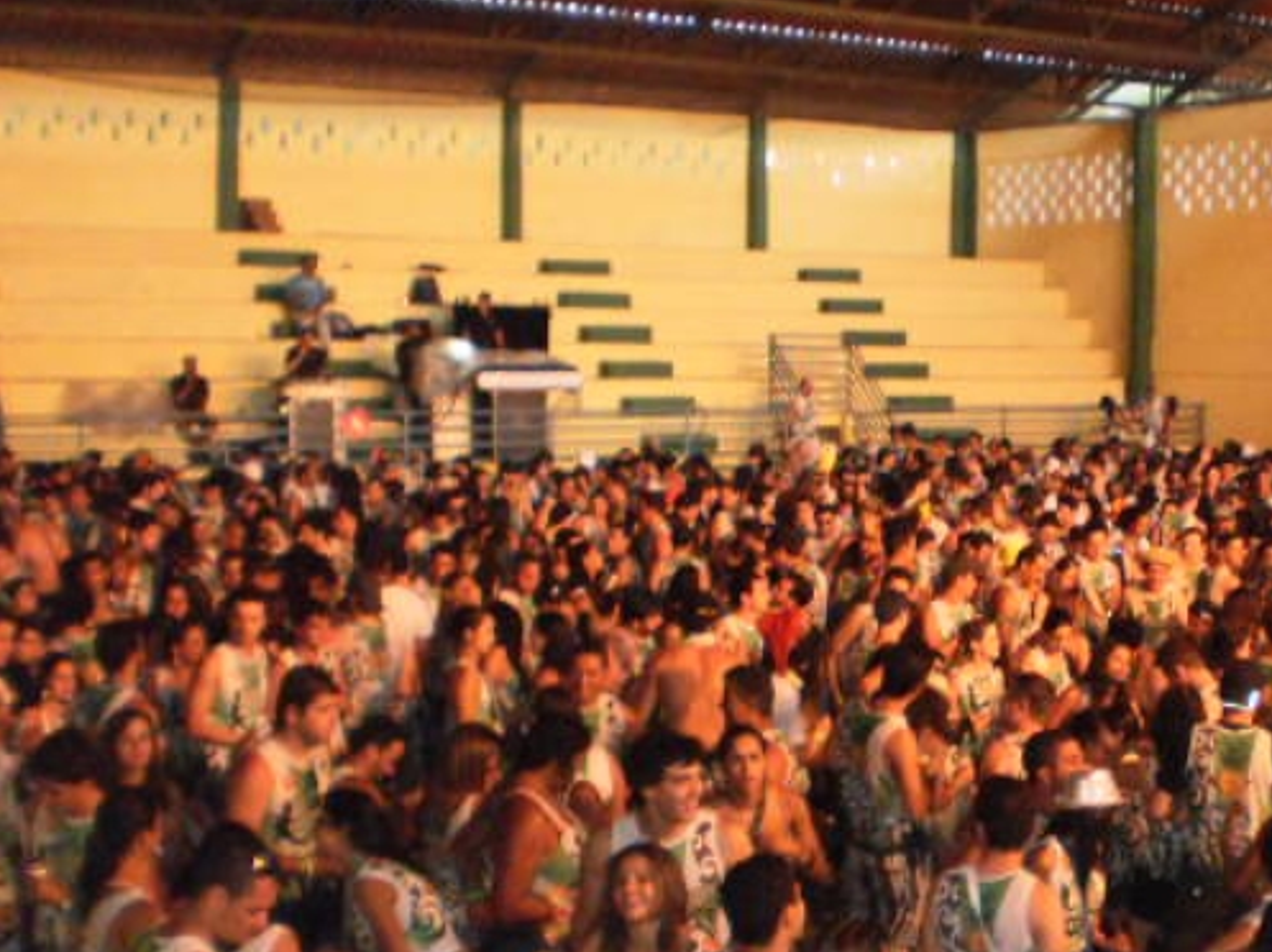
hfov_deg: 32.3
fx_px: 2130
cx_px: 1019
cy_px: 473
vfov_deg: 25.2
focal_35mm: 58
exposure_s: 1/30
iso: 800
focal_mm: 6.3
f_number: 3.1
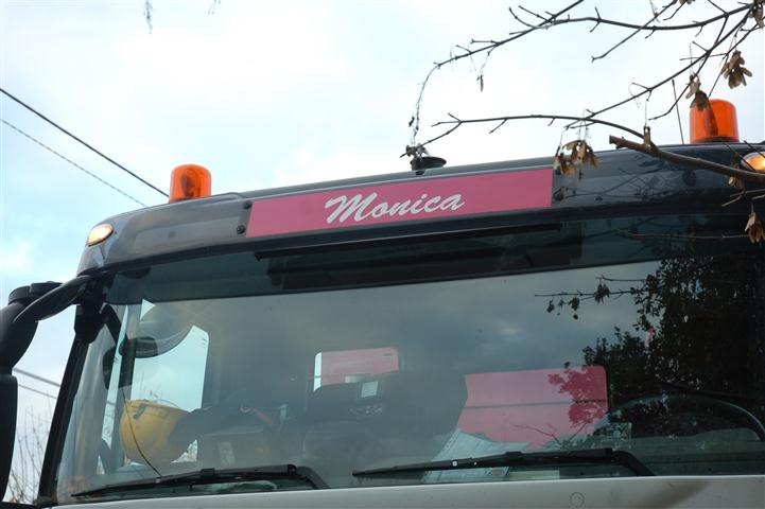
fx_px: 1466
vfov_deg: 19.7
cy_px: 254
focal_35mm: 69
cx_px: 382
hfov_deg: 29.3
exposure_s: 1/100
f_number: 5
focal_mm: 46
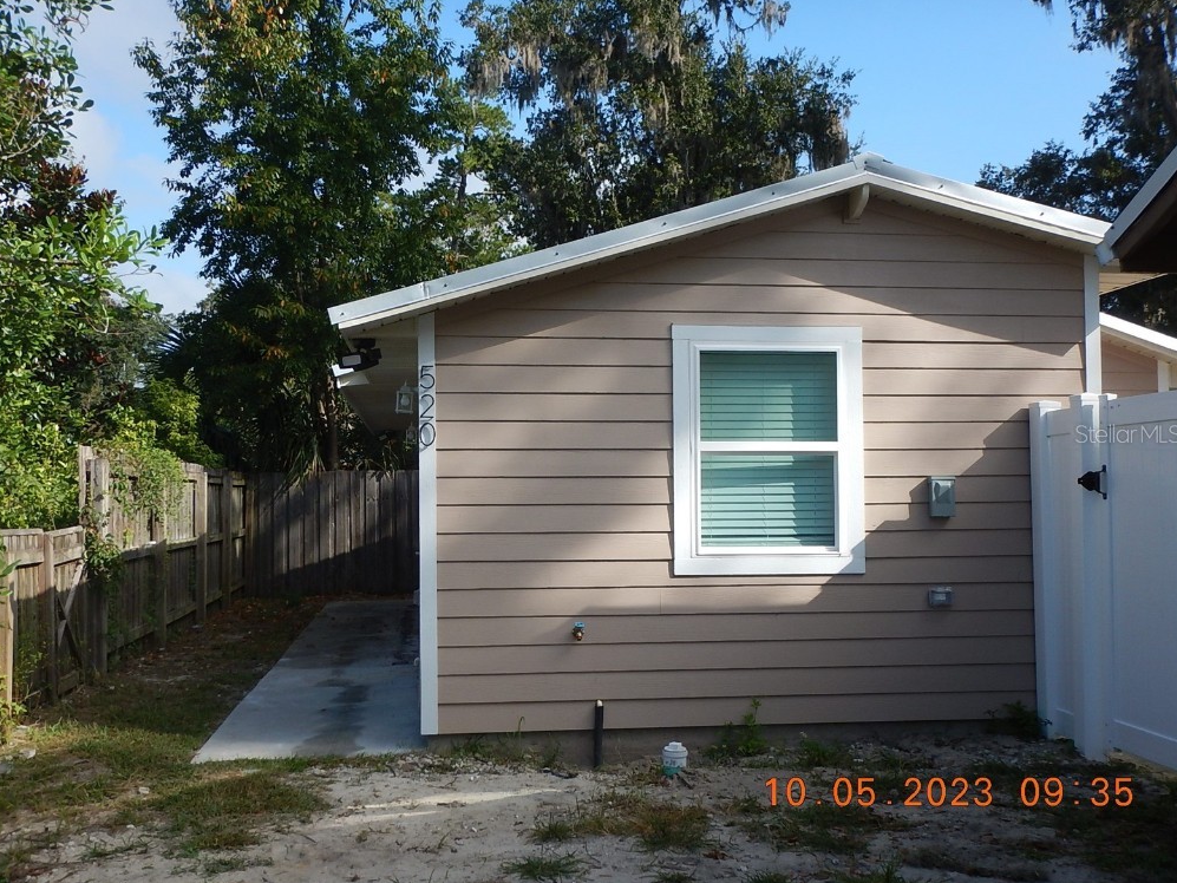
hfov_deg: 49.0
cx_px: 582
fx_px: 1292
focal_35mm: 38
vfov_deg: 37.7
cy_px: 433
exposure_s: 1/640
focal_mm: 6.6
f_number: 4.2
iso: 125
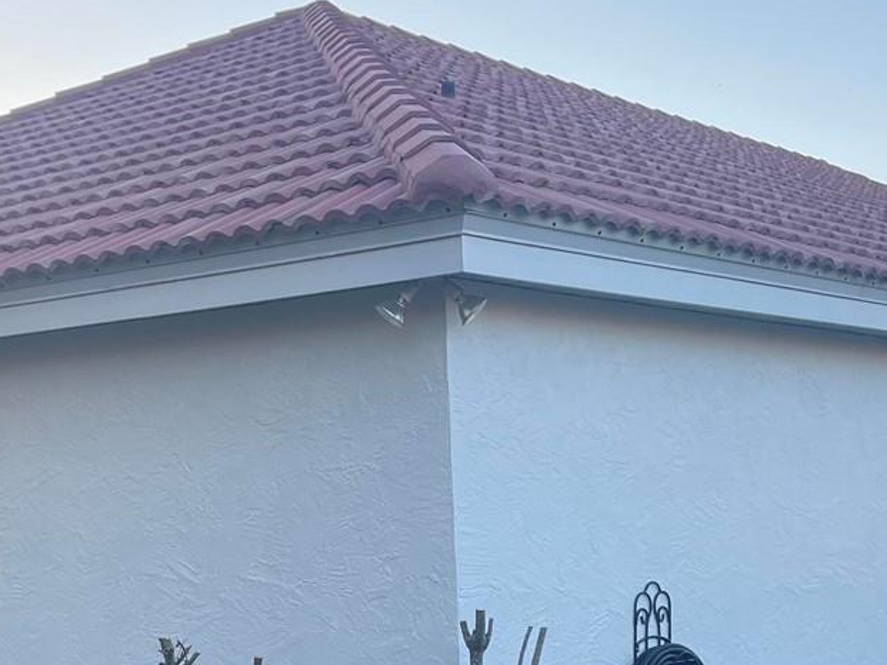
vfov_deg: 21.2
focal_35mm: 67
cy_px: 666
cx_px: 464
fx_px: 1717
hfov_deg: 29.0
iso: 32
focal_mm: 4.2
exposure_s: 1/445
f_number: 1.6
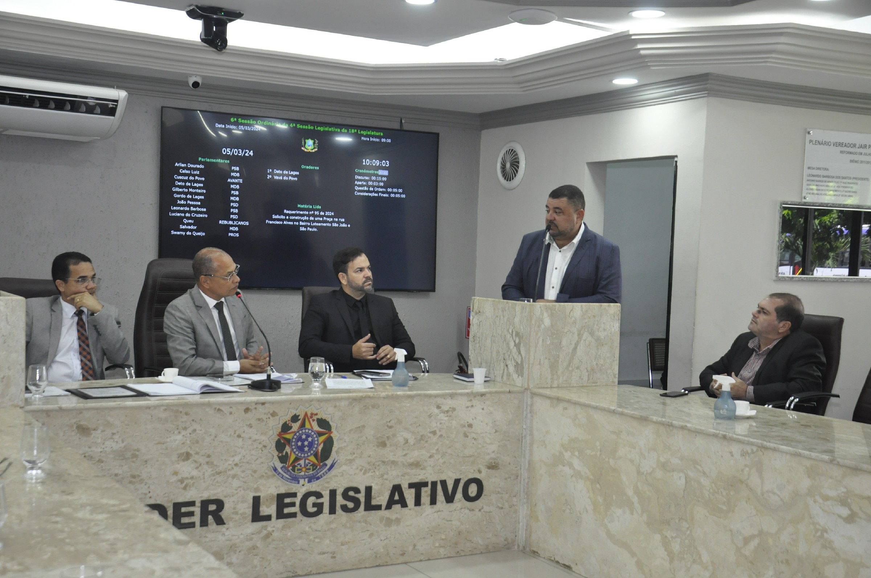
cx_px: 436
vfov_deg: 28.0
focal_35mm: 48
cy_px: 289
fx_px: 1160
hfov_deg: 41.2
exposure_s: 1/80
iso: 800
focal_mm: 32
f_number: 5.6
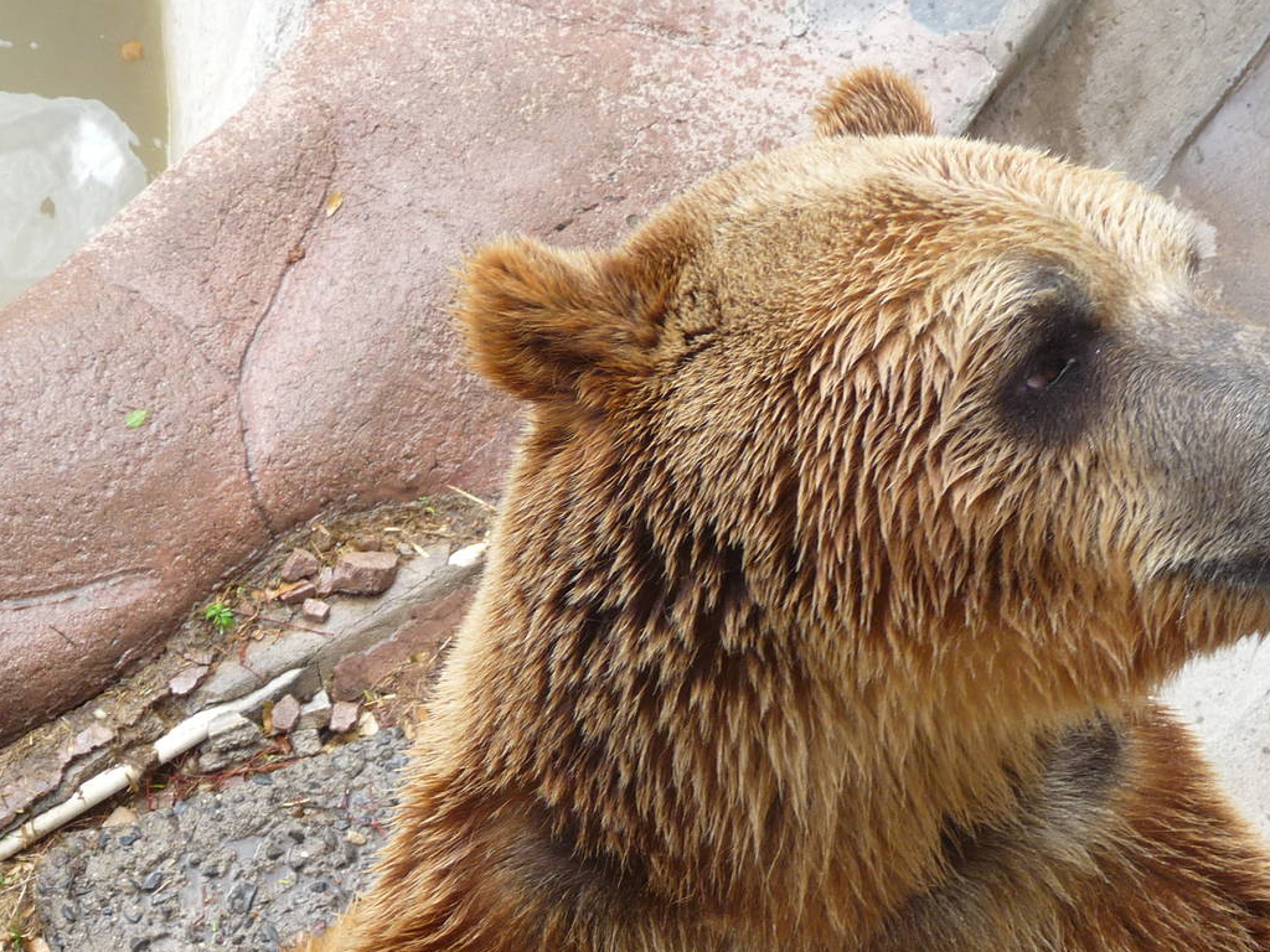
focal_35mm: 75
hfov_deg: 26.0
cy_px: 709
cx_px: 680
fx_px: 2752
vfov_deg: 19.5
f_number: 4.2
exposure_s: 1/200
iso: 100
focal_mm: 8
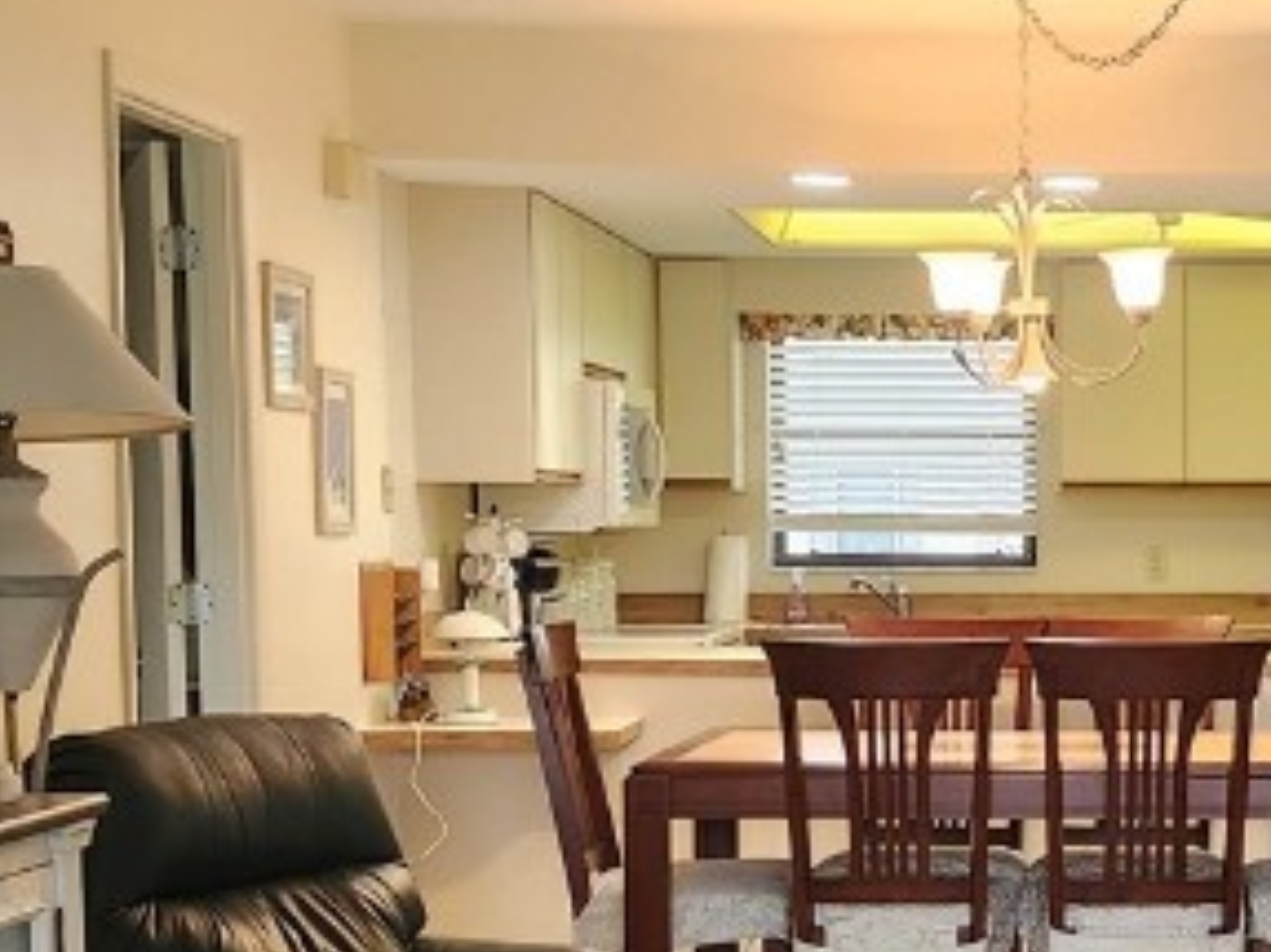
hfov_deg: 23.1
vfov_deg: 17.8
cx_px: 1200
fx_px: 3010
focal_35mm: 82
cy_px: 784
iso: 320
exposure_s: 1/120
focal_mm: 5.54
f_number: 1.8
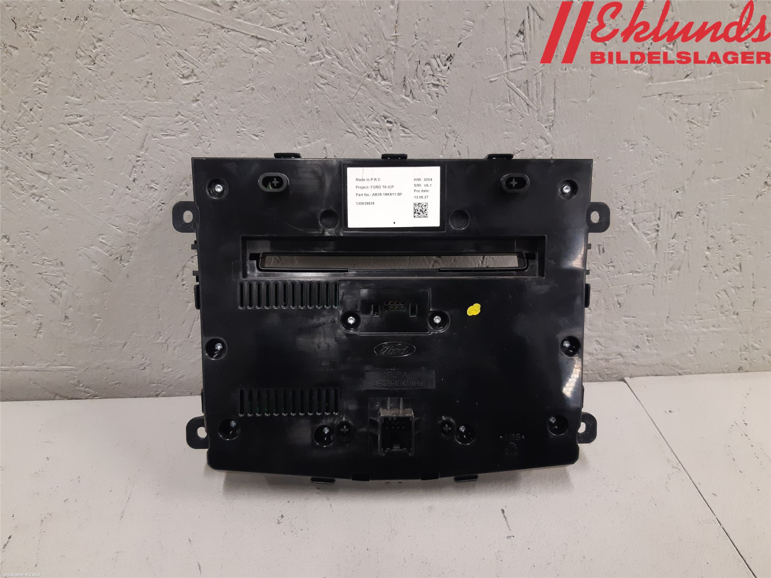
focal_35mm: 26
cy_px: 289
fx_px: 579
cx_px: 386
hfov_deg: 67.3
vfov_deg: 53.1
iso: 160
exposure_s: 1/50
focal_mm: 3.93
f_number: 1.7
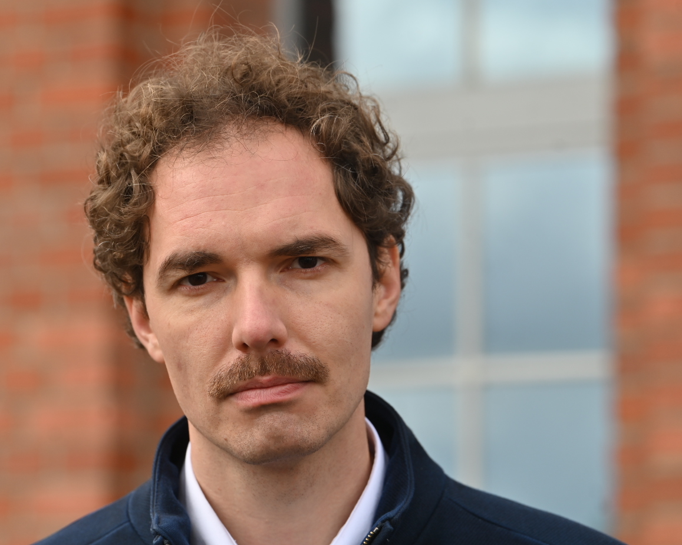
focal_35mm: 184
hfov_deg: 10.5
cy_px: 283
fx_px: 3713
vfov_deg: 8.4
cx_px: 230
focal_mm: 140
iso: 100
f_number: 5
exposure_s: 1/400
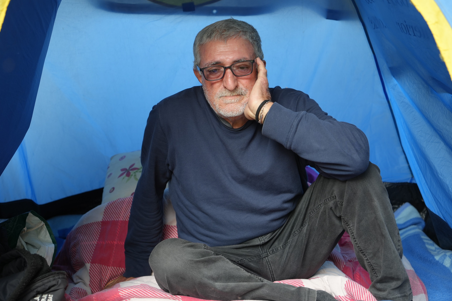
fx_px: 653
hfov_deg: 38.2
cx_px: 224
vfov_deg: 26.0
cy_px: 145
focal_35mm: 52
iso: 500
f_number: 4
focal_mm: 49
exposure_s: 1/160
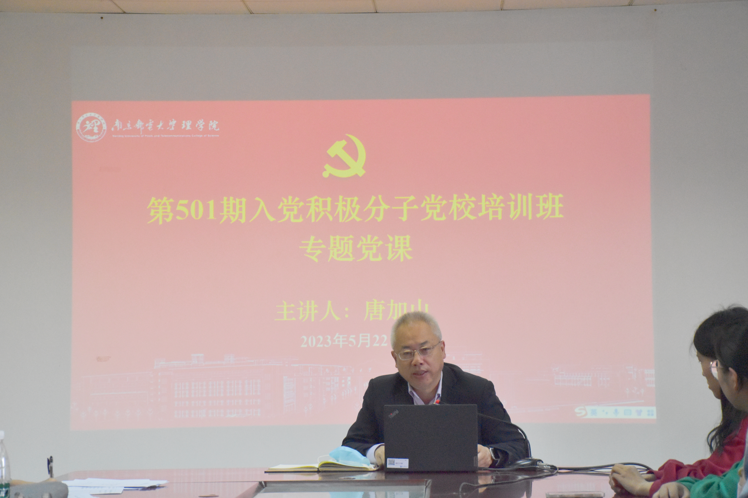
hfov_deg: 19.5
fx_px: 2181
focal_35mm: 105
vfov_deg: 13.0
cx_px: 374
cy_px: 249
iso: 4000
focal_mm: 70
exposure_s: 1/250
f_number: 9
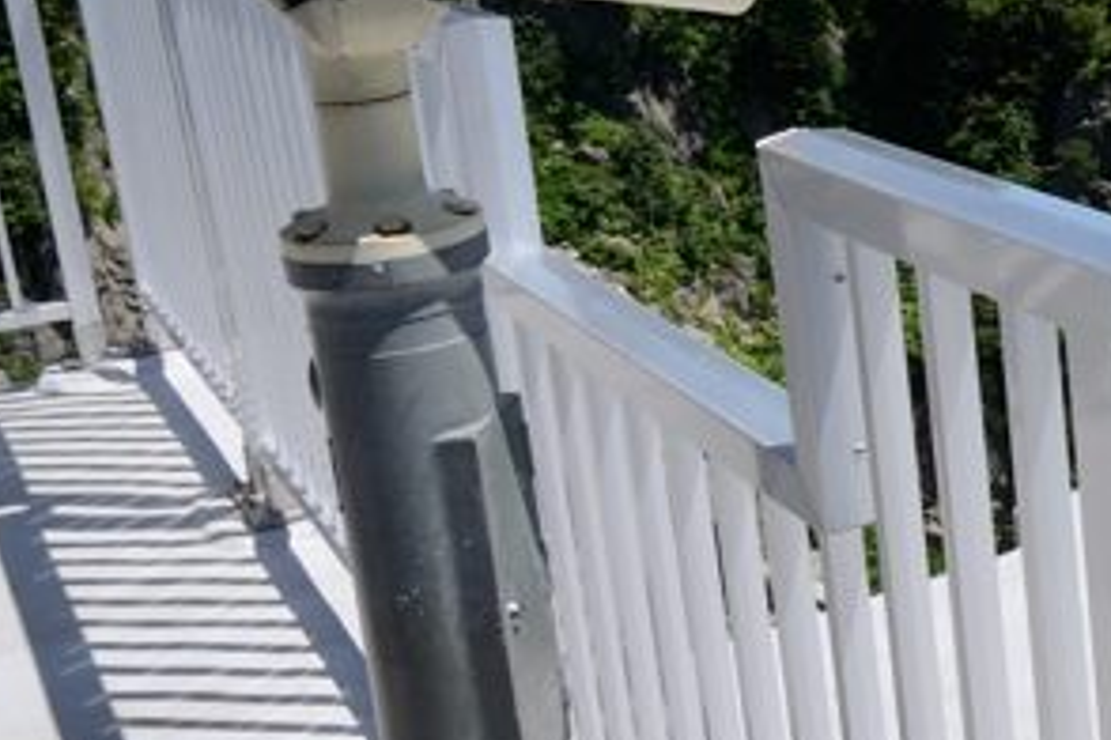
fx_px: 2253
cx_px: 1270
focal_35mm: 73
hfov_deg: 25.4
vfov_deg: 18.6
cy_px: 234
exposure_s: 1/640
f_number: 8
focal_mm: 14
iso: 200
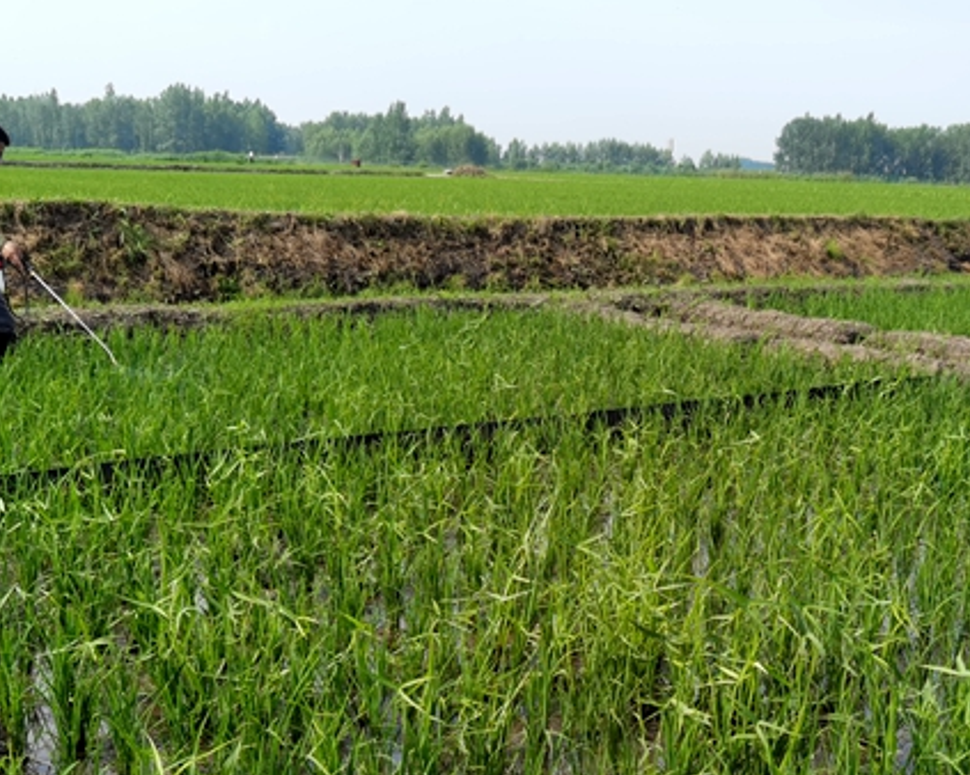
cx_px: 631
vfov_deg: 31.1
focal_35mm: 48
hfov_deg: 38.4
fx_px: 1377
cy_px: 527
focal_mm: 6.71
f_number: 1.9
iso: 50
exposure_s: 1/1595
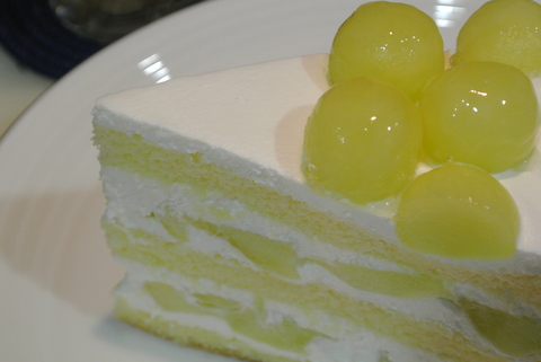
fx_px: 1218
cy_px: 181
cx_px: 270
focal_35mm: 81
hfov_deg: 25.0
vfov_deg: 16.9
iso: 800
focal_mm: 30
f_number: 5.6
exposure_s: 1/25
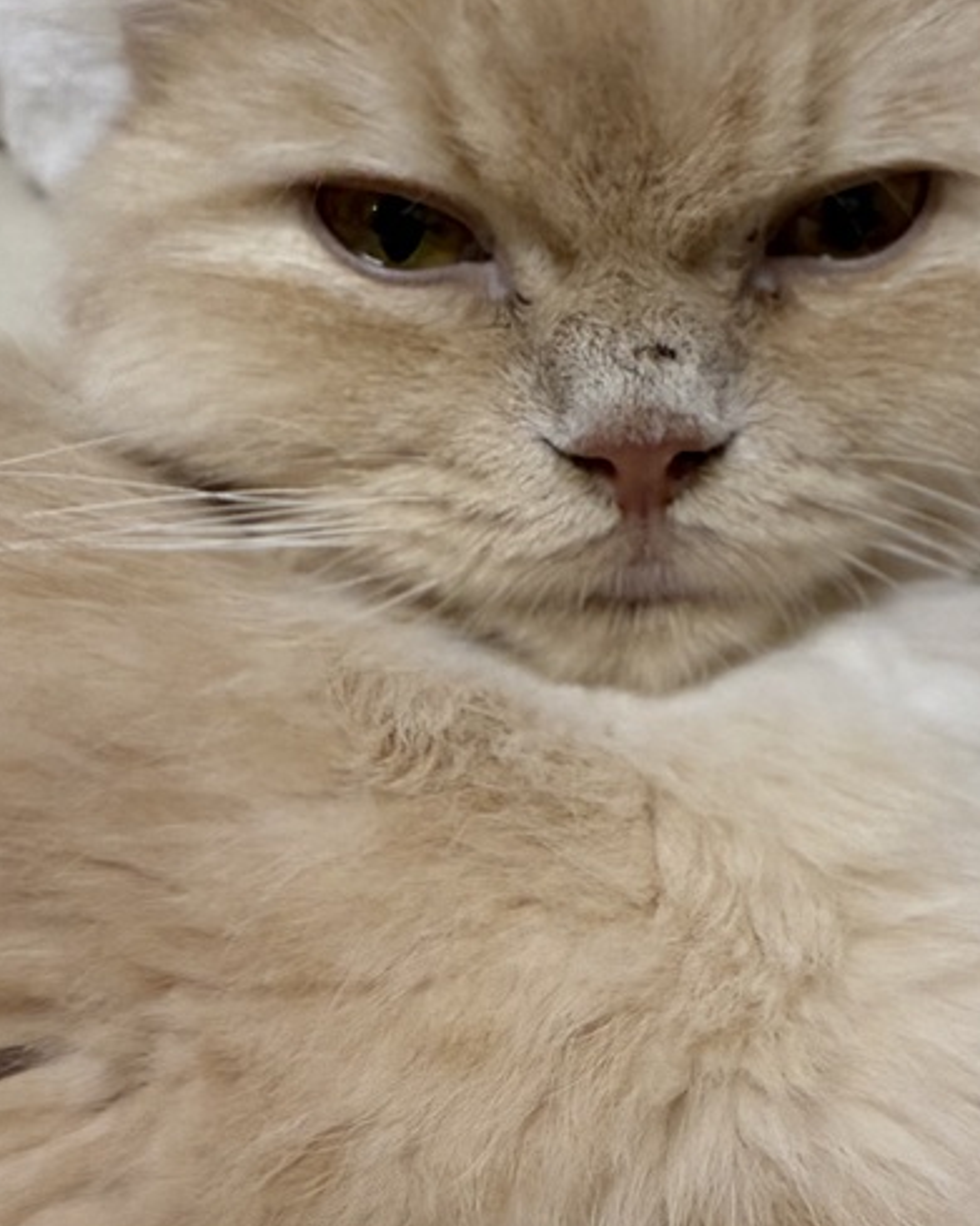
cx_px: 627
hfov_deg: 31.9
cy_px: 478
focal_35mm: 47
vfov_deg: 39.3
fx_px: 1705
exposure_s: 1/100
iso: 320
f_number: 2.2
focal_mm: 2.22
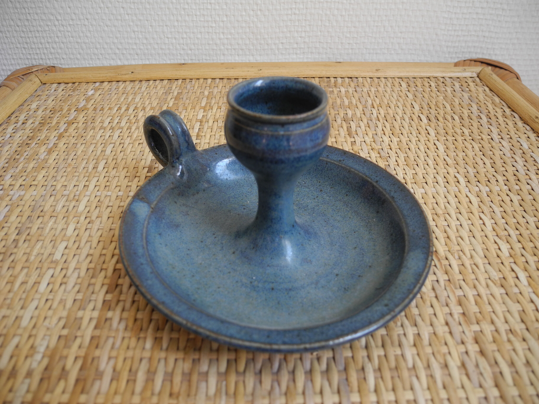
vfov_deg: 49.7
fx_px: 436
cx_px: 270
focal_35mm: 28
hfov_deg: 63.4
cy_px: 202
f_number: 2.8
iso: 100
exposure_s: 1/38
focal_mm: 6
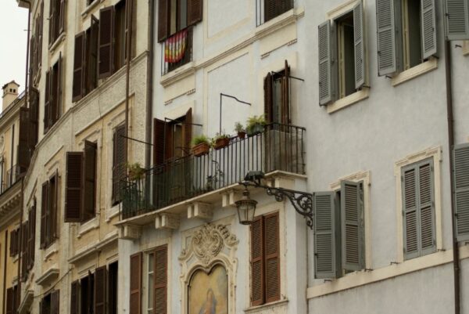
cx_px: 234
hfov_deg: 19.4
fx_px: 1369
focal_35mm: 105
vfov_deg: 13.1
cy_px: 157
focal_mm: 70
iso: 100
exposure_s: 1/160
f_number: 5.6
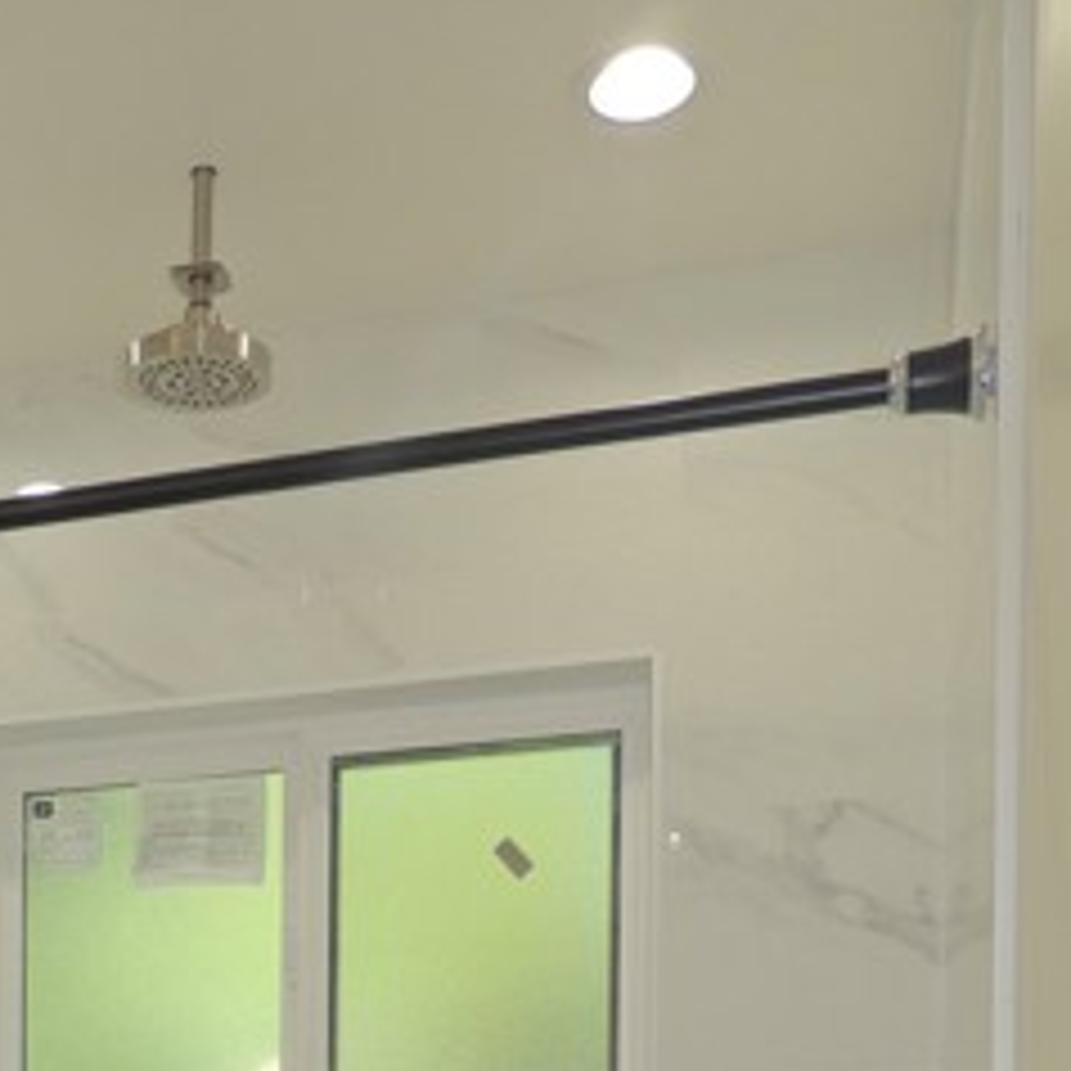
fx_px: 1995
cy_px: 1400
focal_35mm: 57
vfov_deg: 25.7
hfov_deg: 28.9
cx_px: 117
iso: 100
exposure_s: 1/80
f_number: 3
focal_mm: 4.3
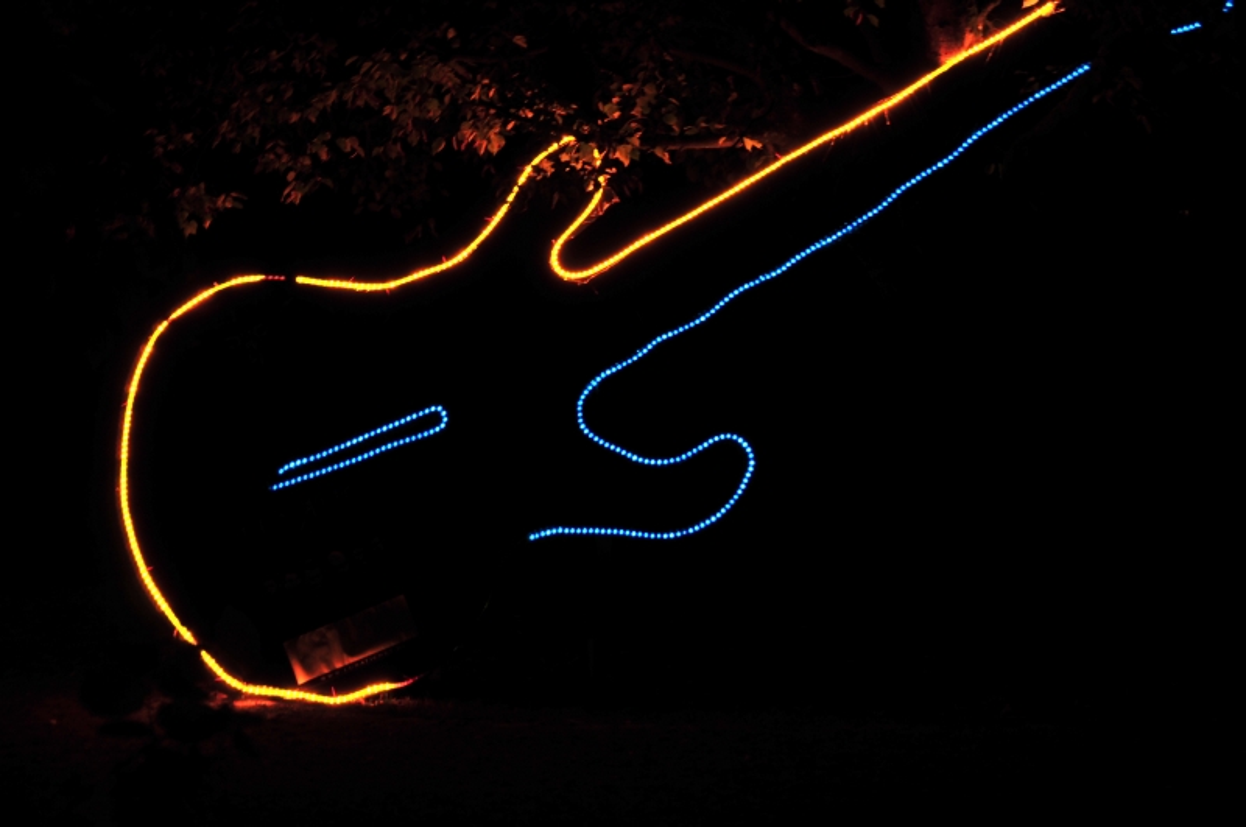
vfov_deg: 14.0
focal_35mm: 98
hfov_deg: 20.9
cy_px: 414
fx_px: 3370
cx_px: 623
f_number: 5
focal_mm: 65
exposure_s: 1/1.6
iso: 200
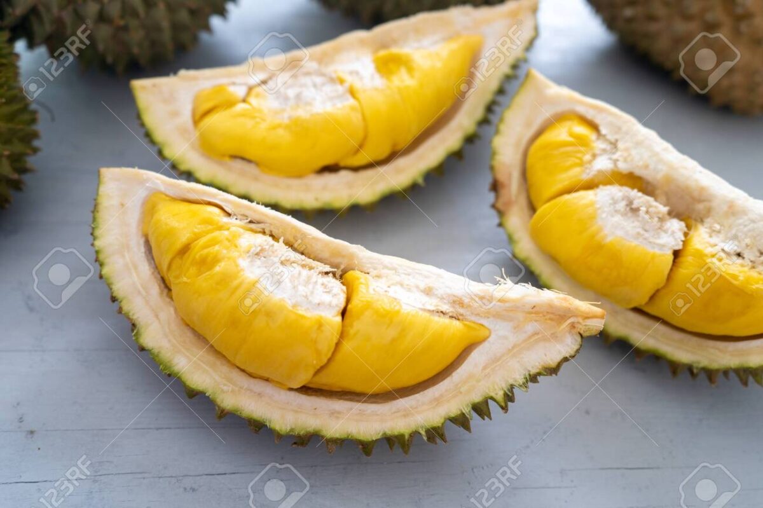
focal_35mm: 33
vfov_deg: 39.9
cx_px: 382
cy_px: 254
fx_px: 699
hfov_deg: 57.2
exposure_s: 1/60
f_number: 4
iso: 160
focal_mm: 33
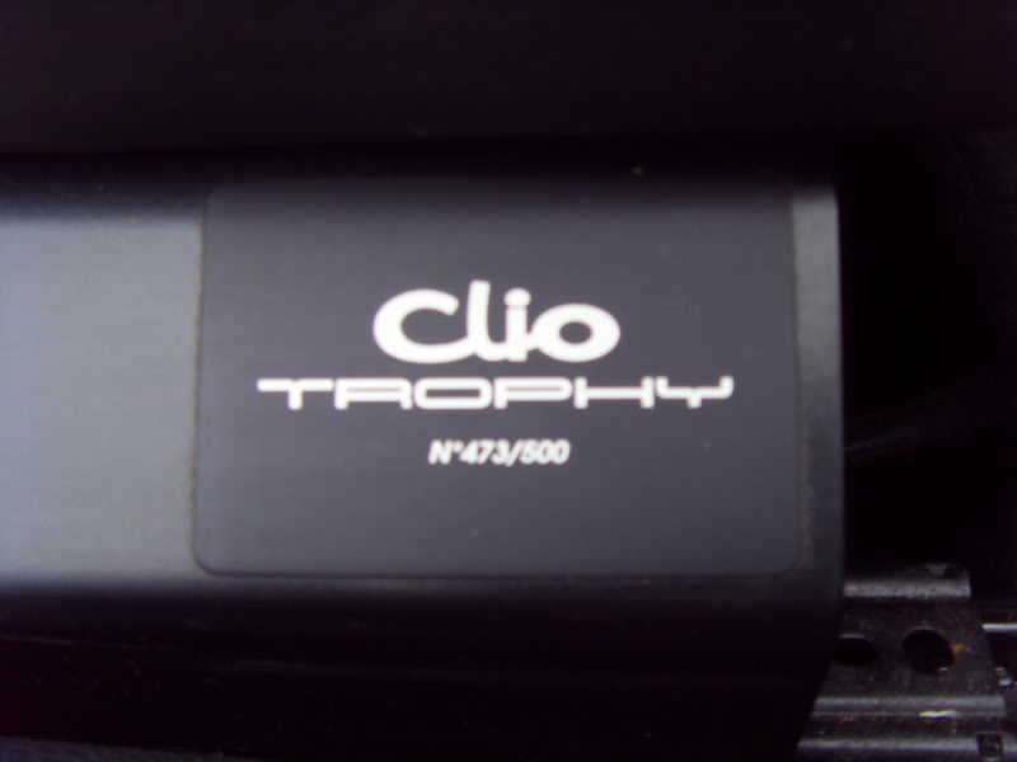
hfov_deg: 47.9
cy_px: 381
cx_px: 508
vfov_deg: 36.8
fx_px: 1146
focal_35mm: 39
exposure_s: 1/15
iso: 200
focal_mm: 6.6
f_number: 3.5
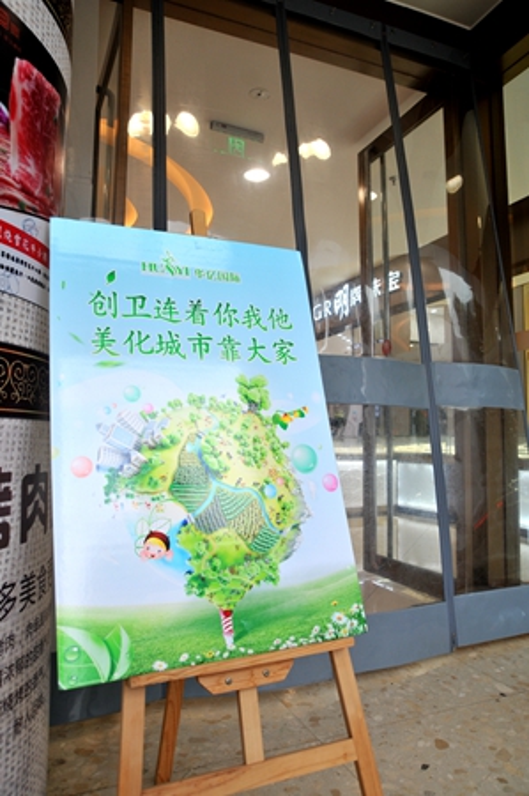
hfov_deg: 28.0
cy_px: 398
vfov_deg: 41.2
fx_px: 1060
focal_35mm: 48
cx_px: 264
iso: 200
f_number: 6.3
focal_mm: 32
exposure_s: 1/160
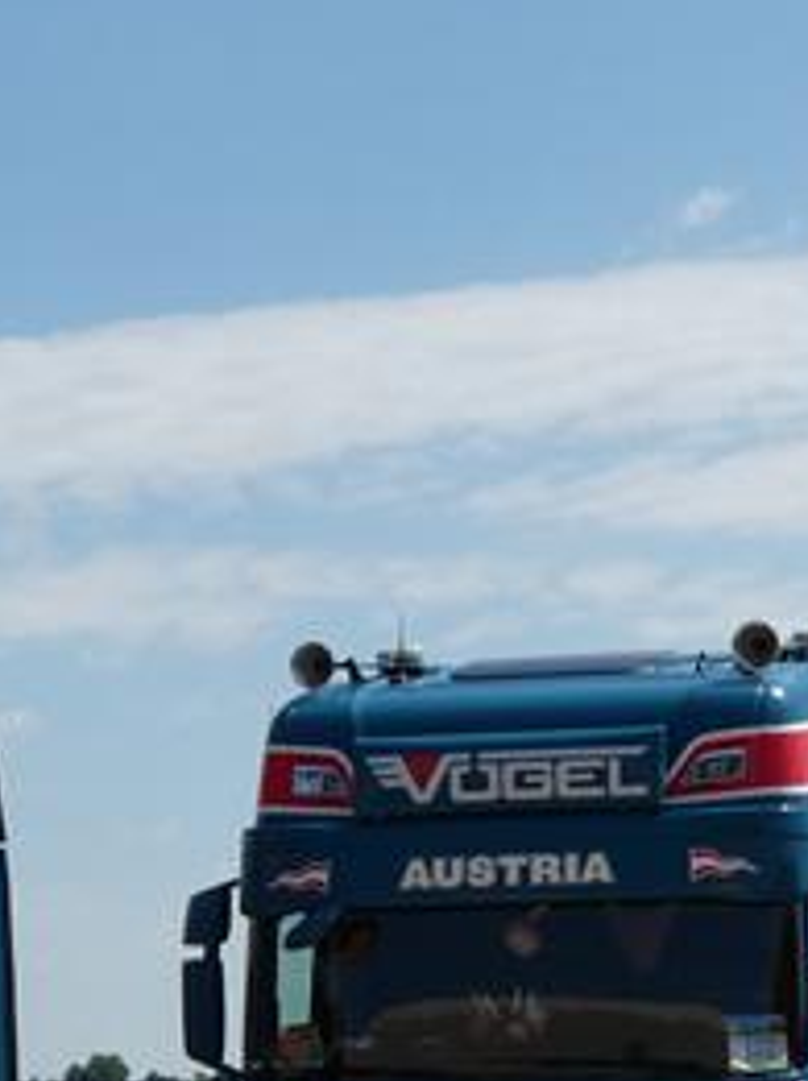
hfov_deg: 11.2
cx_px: 456
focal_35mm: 132
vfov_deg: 14.7
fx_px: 4118
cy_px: 1064
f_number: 4.5
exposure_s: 1/800
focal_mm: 7.8
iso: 80
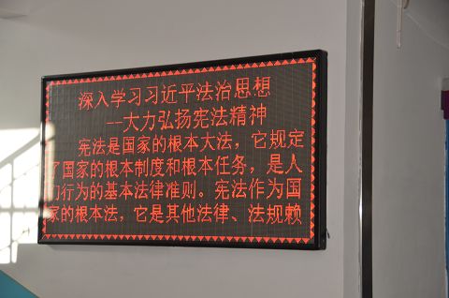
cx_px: 224
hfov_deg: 24.7
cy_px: 149
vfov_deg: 16.5
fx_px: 1027
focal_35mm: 82
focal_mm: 55
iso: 220
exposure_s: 1/125
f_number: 4.8
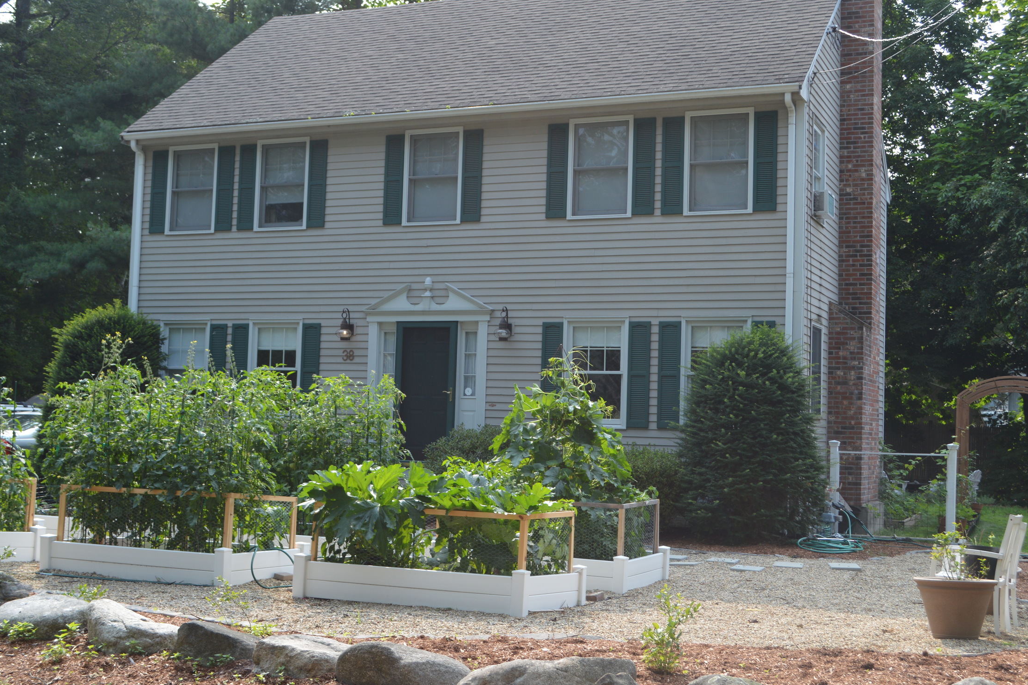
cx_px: 549
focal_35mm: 44
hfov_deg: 44.5
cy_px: 337
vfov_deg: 30.5
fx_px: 1256
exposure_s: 1/125
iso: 140
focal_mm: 26
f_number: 5.6
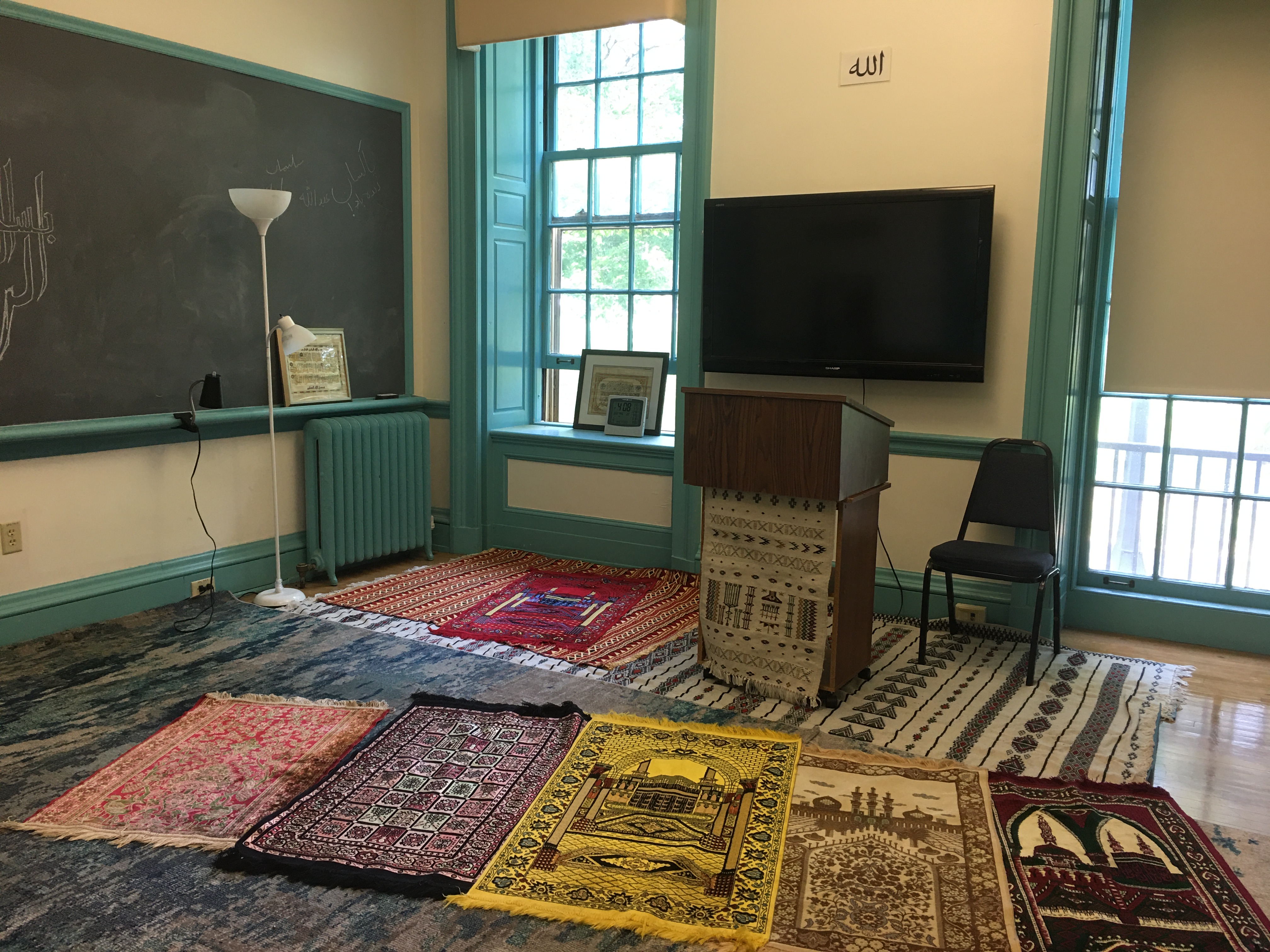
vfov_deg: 48.2
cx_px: 635
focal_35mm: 29
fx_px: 1064
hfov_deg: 61.7
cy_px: 476
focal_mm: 4.15
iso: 32
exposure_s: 1/15
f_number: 2.2
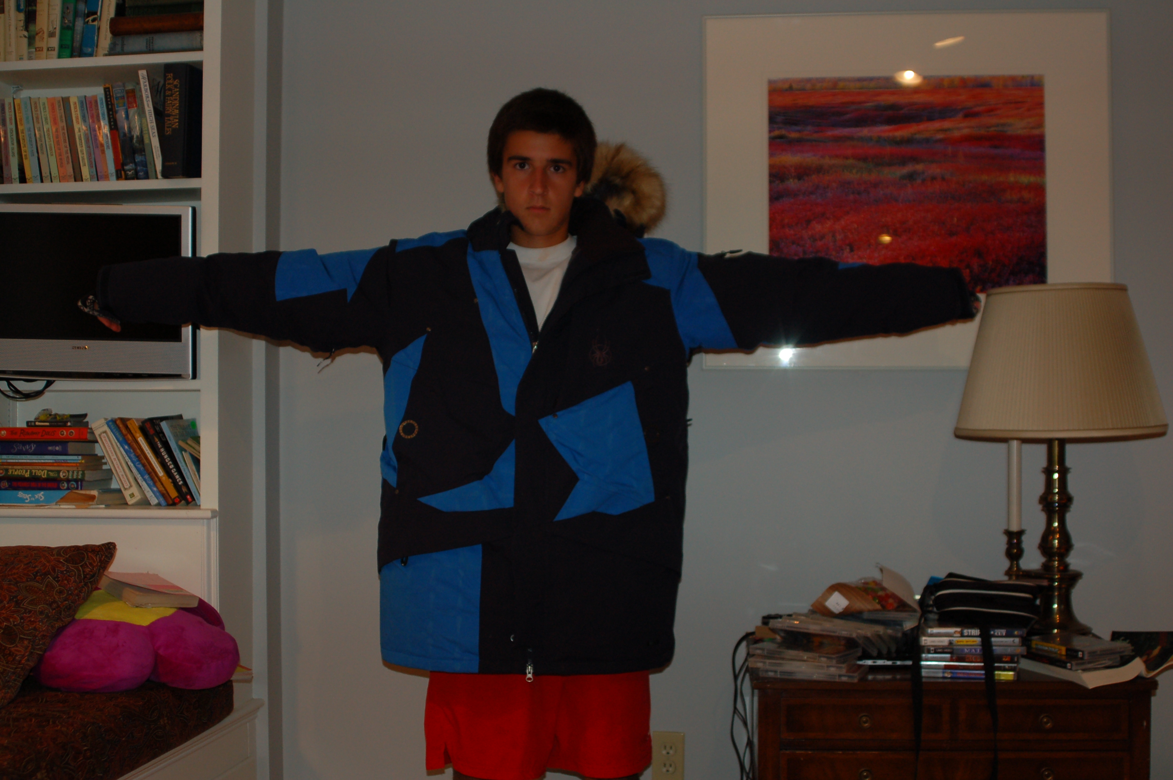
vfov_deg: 31.8
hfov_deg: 46.4
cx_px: 586
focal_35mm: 42
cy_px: 390
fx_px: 1367
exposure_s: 1/100
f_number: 3.5
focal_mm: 28
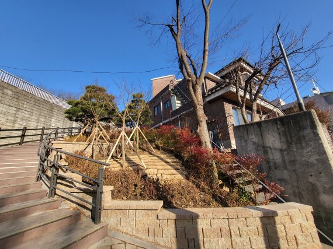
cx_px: 166
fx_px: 125
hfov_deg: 106.2
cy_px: 124
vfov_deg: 89.9
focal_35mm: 13
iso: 32
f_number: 2.2
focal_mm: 1.74
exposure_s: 1/591
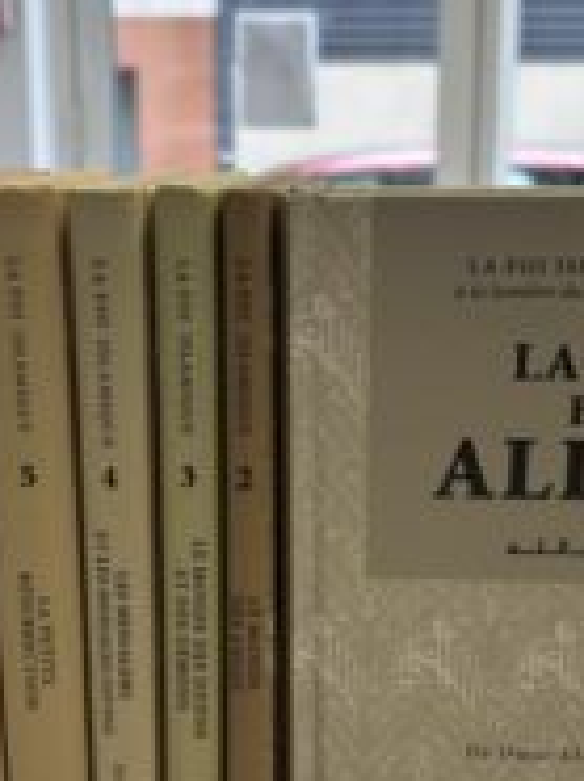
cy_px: 487
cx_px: 311
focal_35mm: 56
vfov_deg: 34.2
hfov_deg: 26.0
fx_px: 1263
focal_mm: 5.96
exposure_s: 1/100
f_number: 1.6
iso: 80
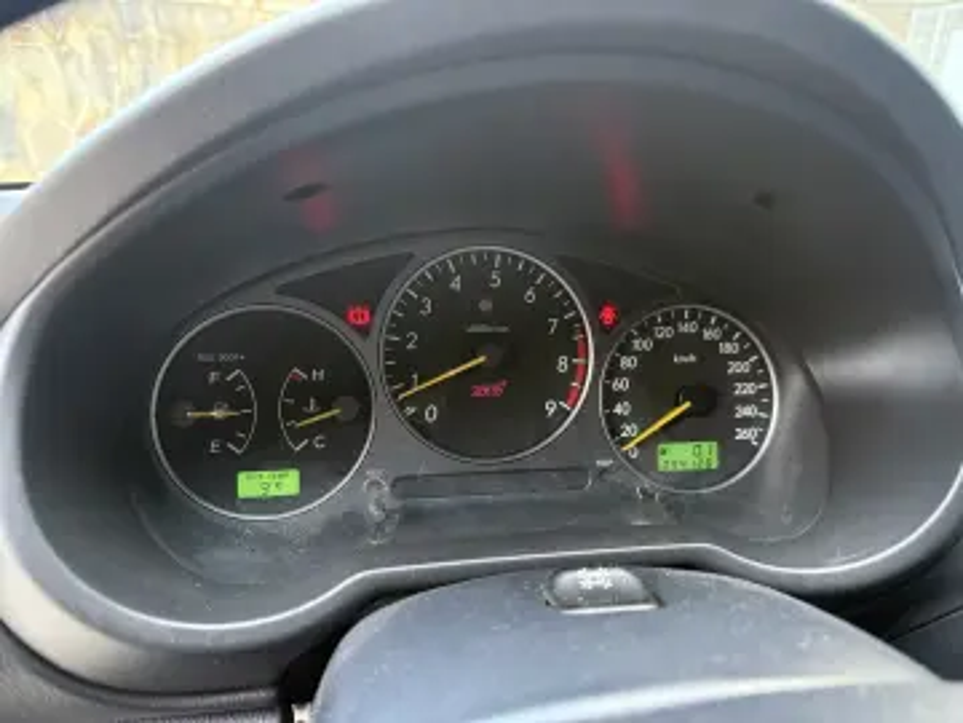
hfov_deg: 71.6
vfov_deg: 56.8
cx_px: 482
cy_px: 362
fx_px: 668
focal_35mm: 24
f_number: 1.78
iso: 1000
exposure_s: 1/40
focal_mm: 6.76
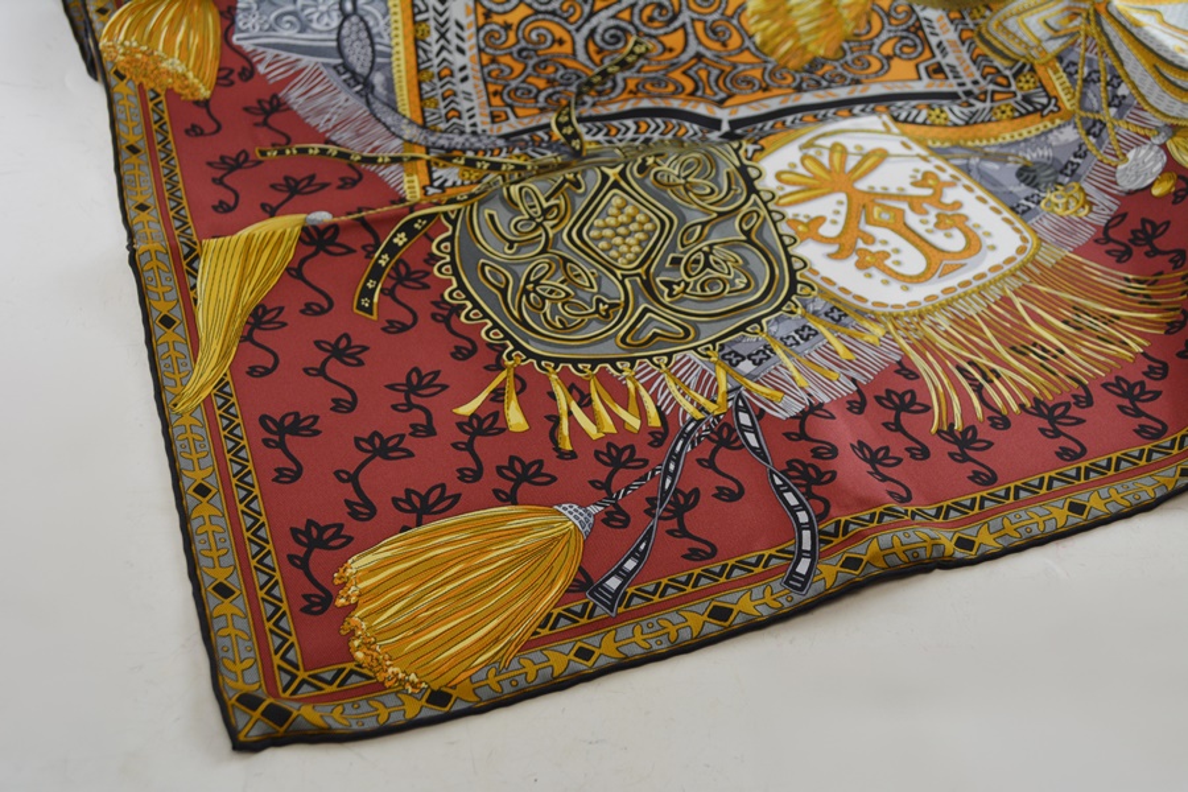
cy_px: 396
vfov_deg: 34.2
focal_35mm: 39
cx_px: 594
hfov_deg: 49.6
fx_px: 1287
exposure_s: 1/125
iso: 320
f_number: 5.6
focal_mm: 26
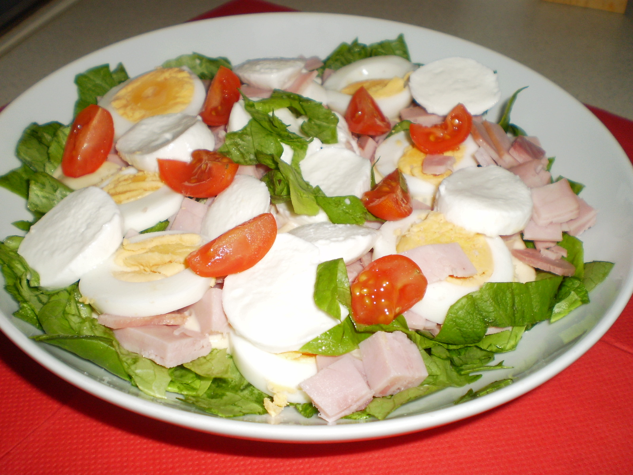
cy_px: 238
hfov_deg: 51.4
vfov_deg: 39.7
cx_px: 316
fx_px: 658
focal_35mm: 36
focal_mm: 6.3
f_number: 3.1
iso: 125
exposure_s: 1/30
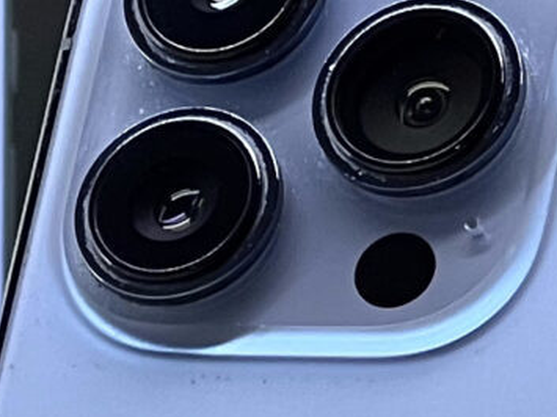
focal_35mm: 555
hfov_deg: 3.6
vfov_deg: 2.7
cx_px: 165
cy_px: 1053
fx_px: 8927
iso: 80
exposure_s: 1/100
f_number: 2.8
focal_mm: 9
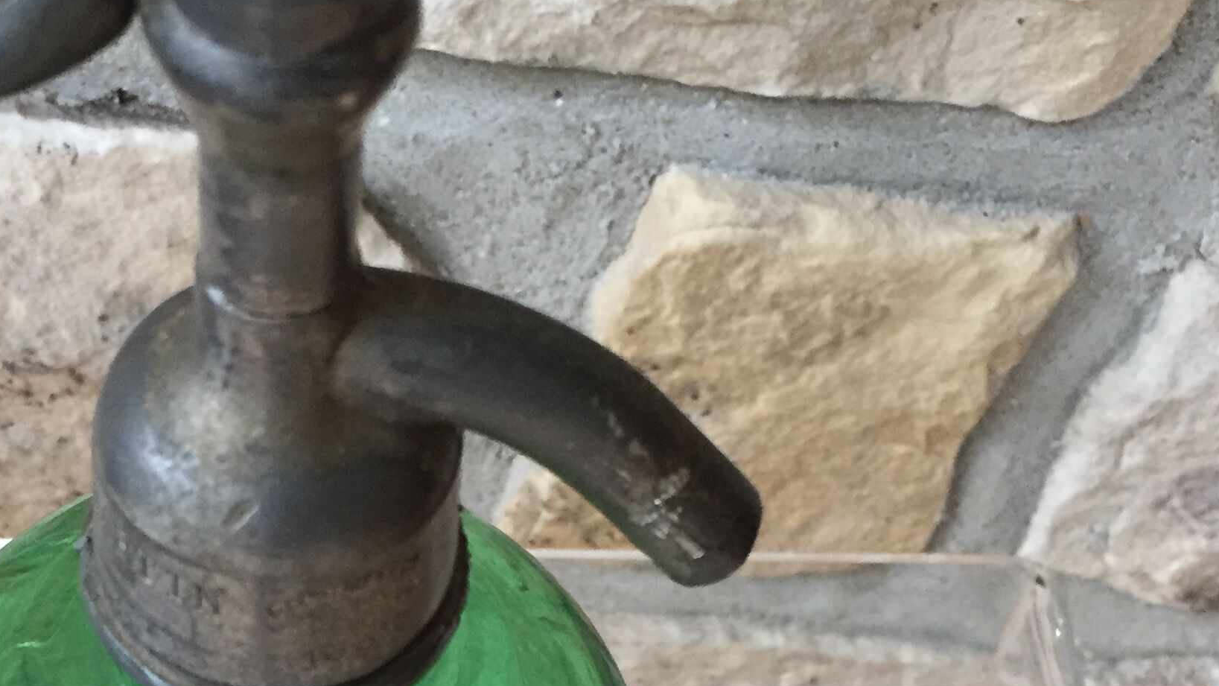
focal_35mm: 63
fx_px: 2036
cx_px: 333
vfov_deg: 18.4
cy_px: 743
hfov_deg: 32.8
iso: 160
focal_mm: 4.15
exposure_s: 1/30
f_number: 2.2
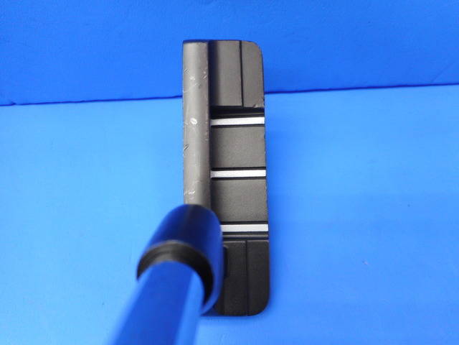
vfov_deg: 54.9
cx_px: 230
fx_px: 331
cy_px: 172
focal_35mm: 25
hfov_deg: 69.4
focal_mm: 4.5
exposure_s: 1/30
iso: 125
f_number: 3.7
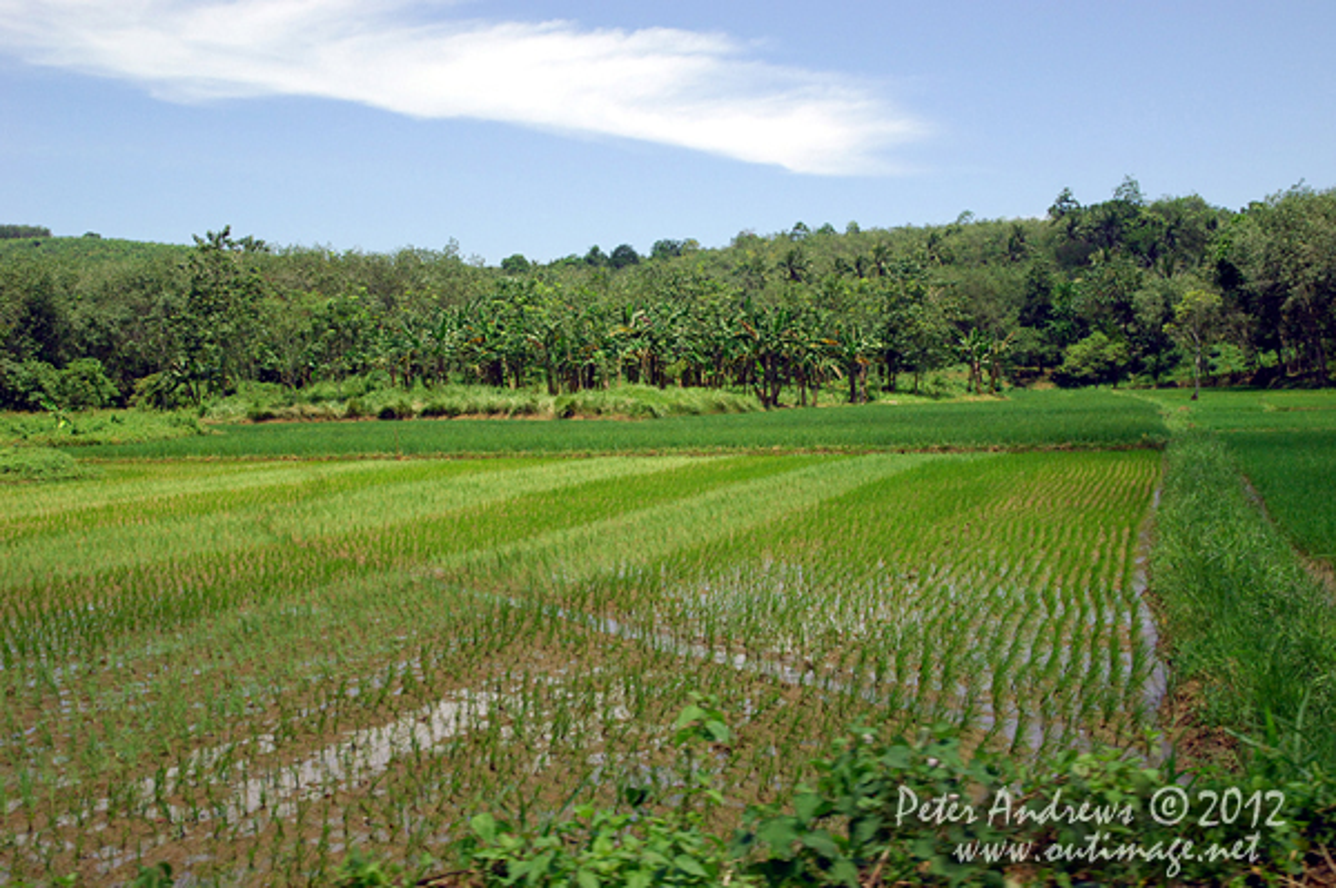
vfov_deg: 34.2
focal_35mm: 39
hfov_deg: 49.6
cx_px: 668
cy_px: 444
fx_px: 1446
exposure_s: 1/500
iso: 400
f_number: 10
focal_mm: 26
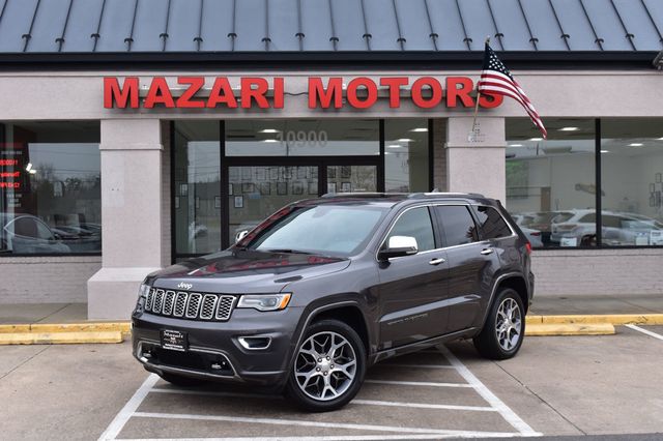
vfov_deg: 26.5
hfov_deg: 38.9
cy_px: 220
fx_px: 939
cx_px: 332
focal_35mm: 51
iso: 400
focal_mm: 34
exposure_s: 1/125
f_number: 9
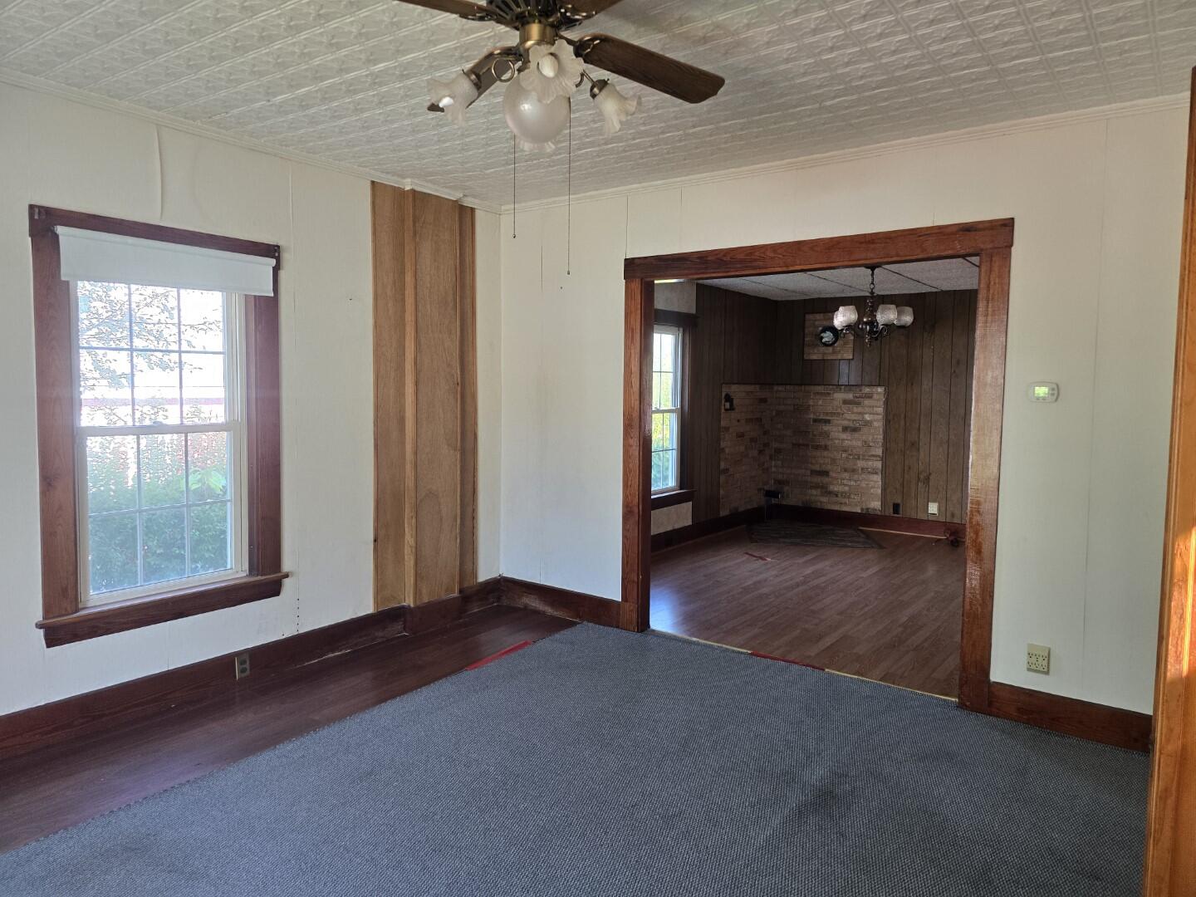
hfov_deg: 73.9
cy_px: 448
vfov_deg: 58.9
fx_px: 795
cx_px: 598
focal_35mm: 23
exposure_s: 1/120
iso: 200
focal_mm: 6.3
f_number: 1.7
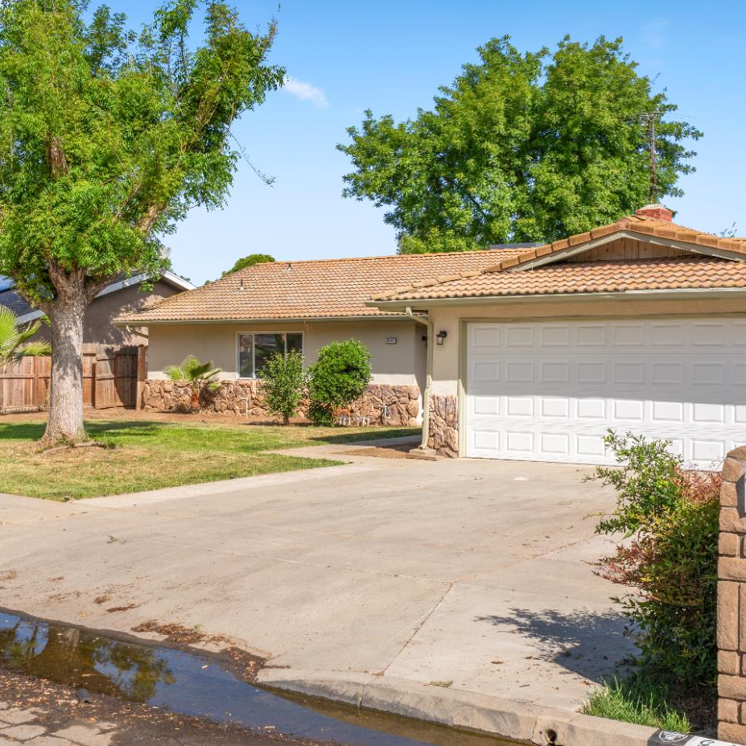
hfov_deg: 38.0
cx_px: 406
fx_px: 1081
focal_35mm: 44
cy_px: 383
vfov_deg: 38.1
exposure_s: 1/80
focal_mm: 21.5
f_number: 8
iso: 100
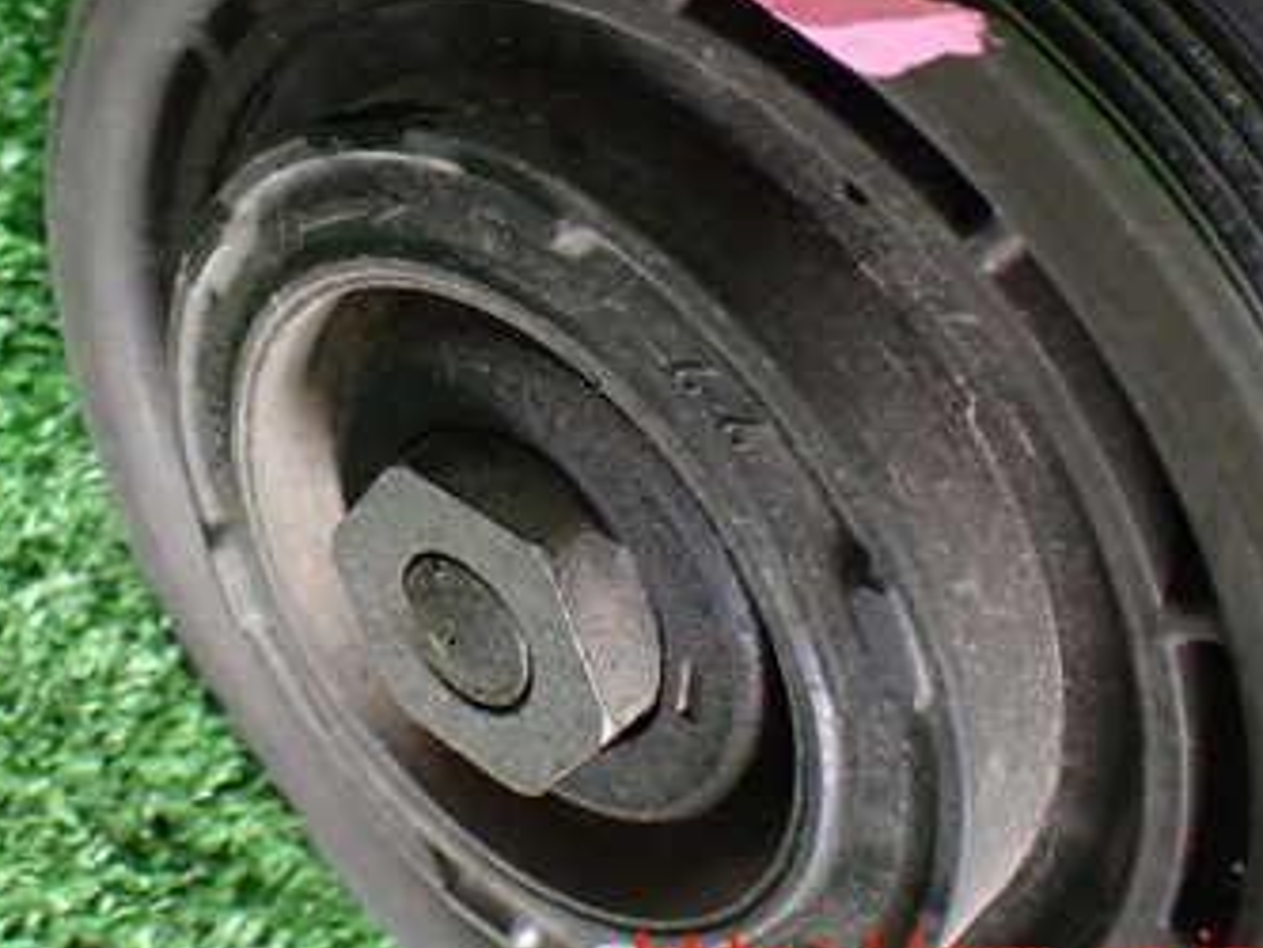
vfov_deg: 26.4
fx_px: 1971
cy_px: 163
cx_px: 353
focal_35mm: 54
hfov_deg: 34.9
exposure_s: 1/125
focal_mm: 5.4
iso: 640
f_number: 2.3
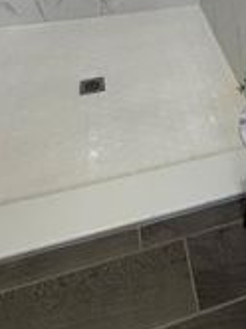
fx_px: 427
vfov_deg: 27.8
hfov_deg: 30.3
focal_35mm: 45
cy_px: -168
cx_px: 233
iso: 200
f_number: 2.2
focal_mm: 2.22
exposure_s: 1/120
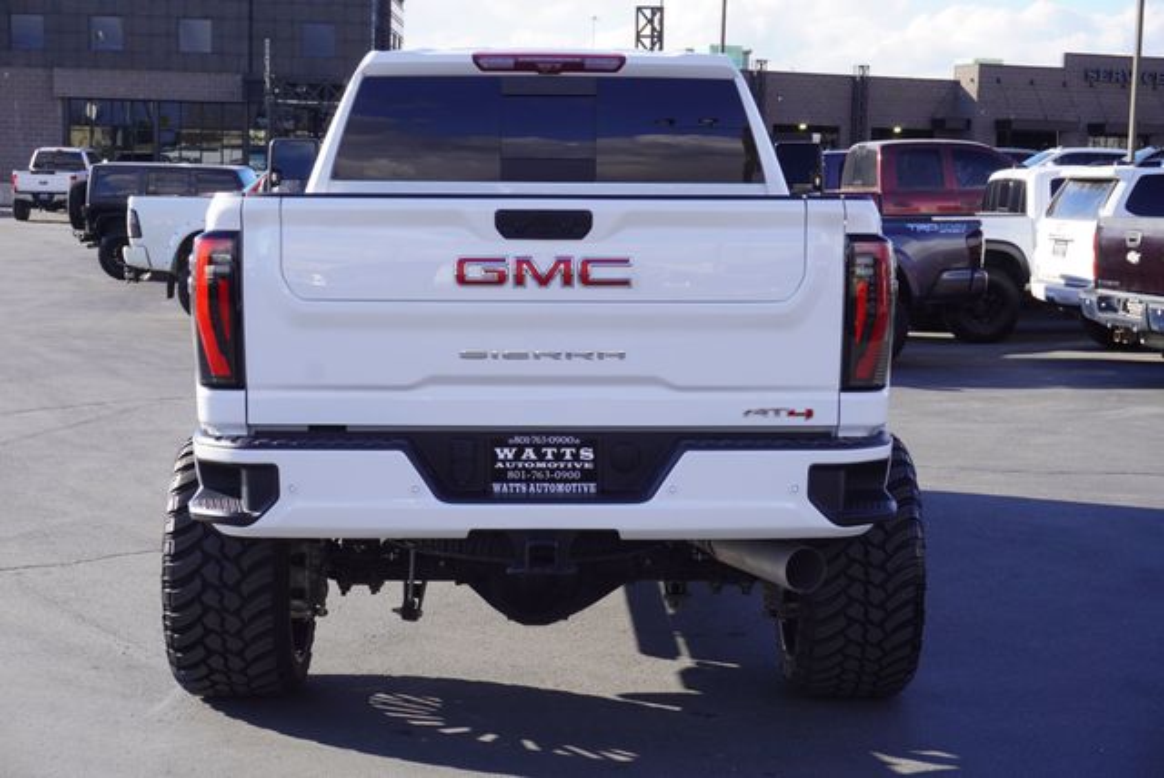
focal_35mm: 58
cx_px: 582
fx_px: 1893
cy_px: 389
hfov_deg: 34.2
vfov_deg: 23.2
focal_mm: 39
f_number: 9
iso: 100
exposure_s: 1/100
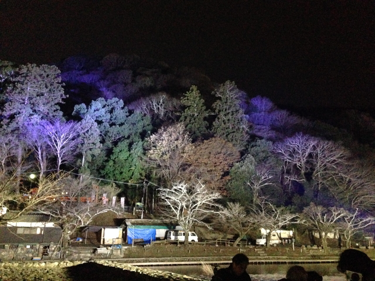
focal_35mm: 66
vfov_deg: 22.3
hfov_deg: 29.4
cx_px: 188
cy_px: 140
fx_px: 715
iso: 2000
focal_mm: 4.12
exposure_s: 1/15
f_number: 2.4
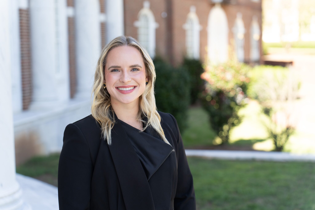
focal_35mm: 61
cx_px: 158
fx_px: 534
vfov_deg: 22.3
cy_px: 105
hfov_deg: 32.9
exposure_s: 1/200
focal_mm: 61
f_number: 2.8
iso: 50
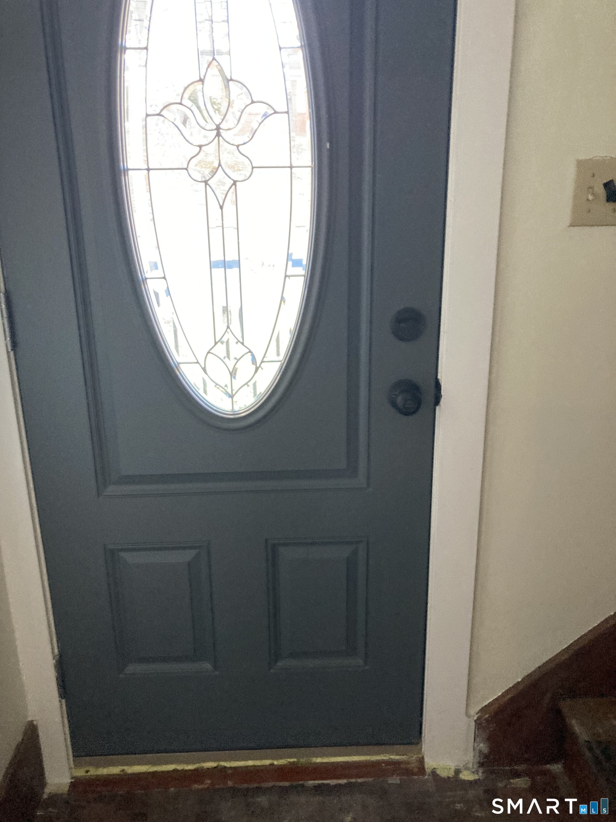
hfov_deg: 49.7
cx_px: 308
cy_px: 411
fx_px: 664
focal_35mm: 28
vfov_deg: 63.4
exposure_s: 1/31
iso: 400
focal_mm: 3.99
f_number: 1.8
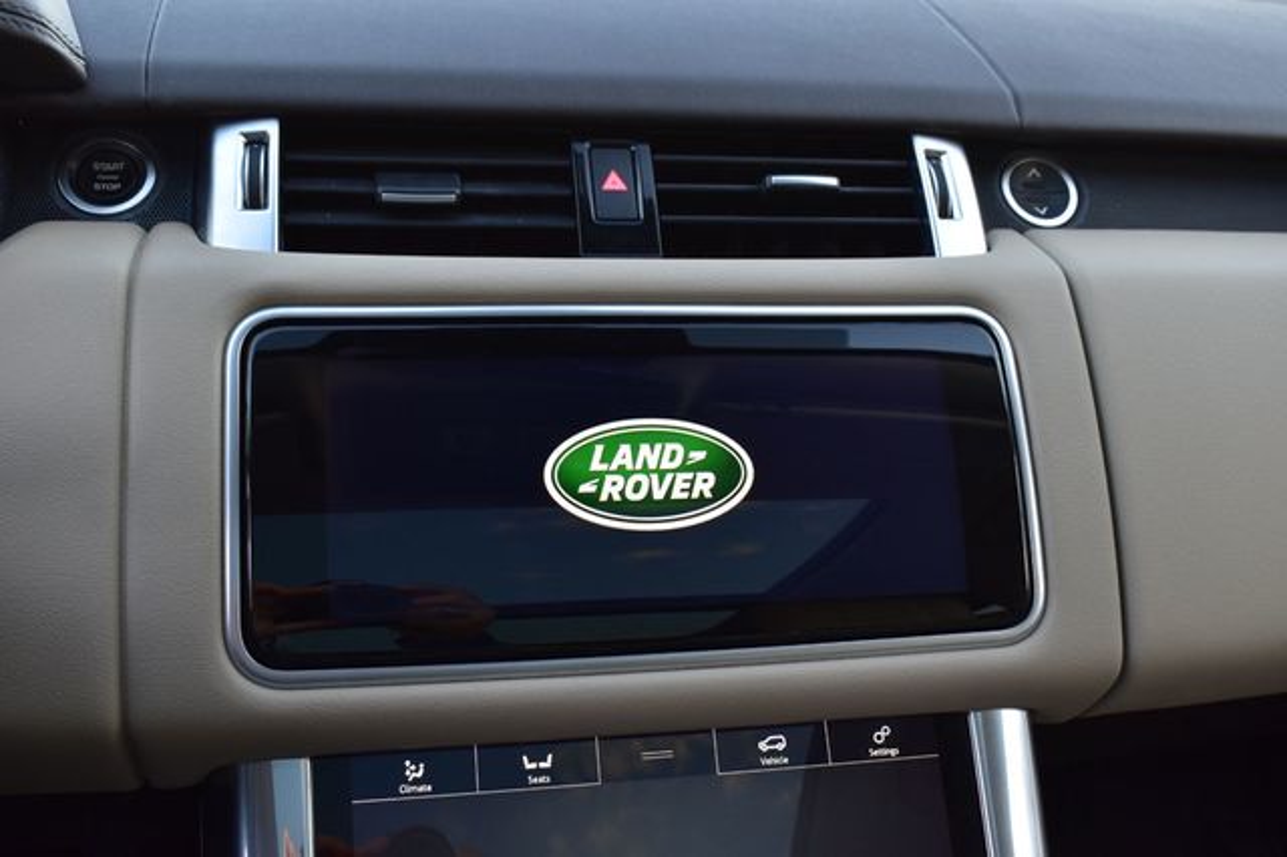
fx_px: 1340
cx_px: 644
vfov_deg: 35.5
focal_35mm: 38
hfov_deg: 51.3
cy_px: 428
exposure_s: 1/20
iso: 400
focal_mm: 25
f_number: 6.3
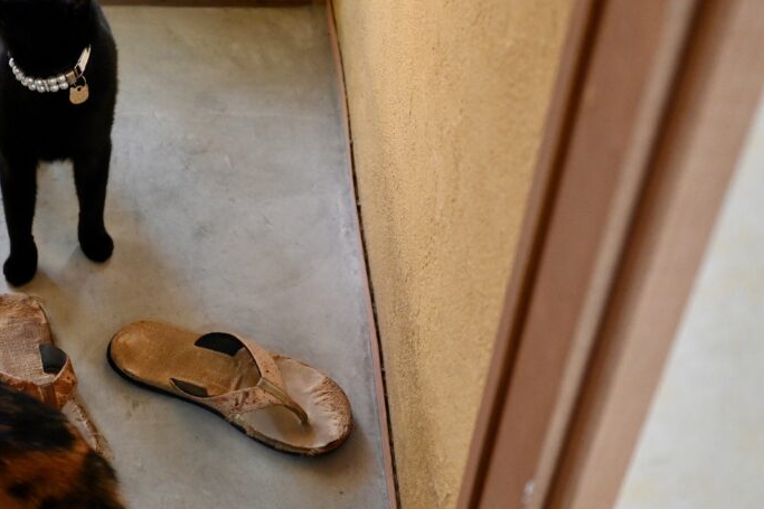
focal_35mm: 63
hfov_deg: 31.4
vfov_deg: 21.5
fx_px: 1337
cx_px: 211
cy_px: 285
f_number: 2.8
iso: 2800
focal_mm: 28
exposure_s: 1/125
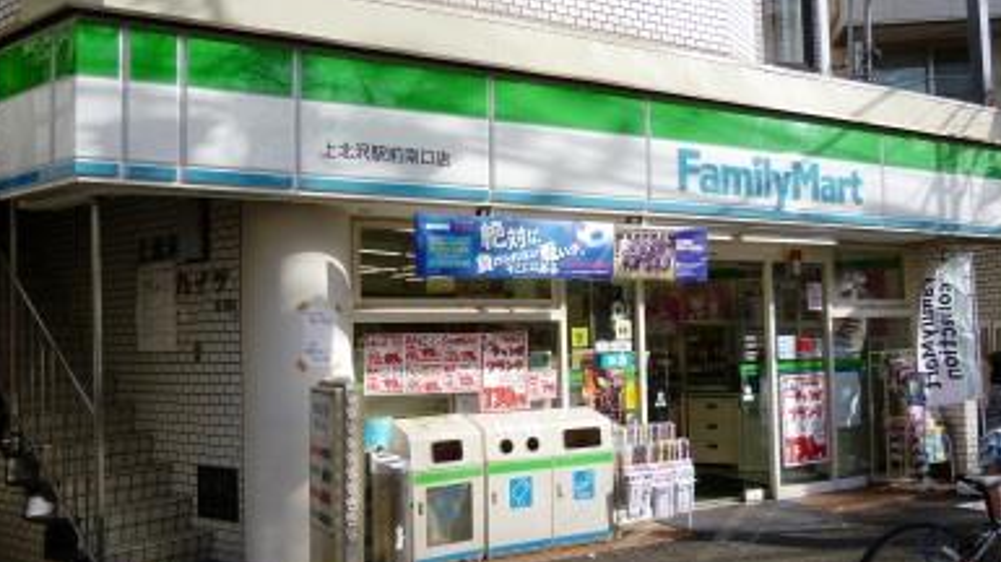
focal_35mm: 33
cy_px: 289
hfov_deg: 59.5
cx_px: 489
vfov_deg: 35.6
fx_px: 875
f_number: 2.6
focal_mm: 4.6
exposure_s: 1/800
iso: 100
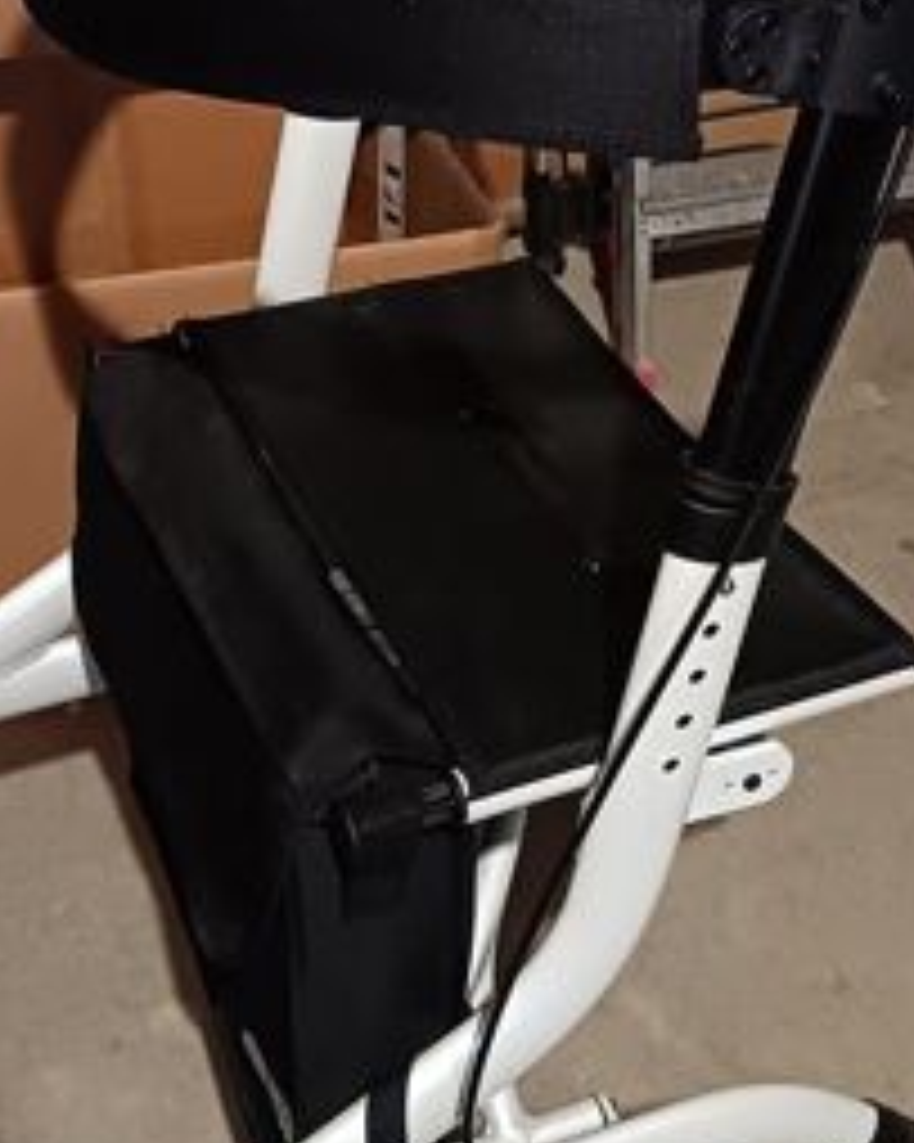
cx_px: 495
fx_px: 1996
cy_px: 342
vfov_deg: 31.6
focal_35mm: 59
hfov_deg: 25.8
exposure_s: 1/16.7
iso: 7025
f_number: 1.75
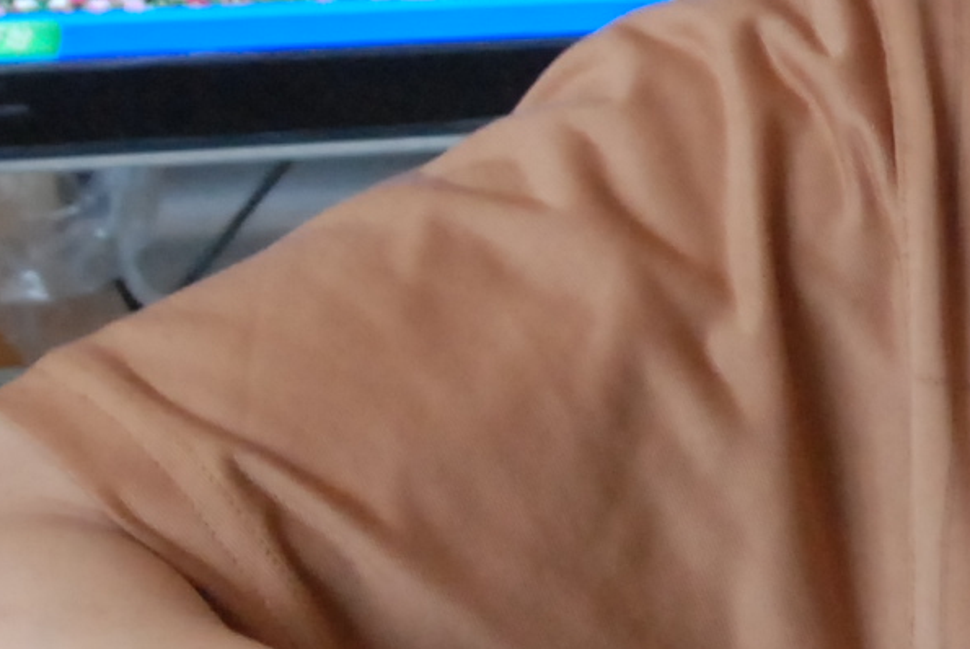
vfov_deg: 4.9
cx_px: 1568
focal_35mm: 283
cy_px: 68
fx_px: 7639
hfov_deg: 7.1
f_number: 3.5
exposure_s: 1/60
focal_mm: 29
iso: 800
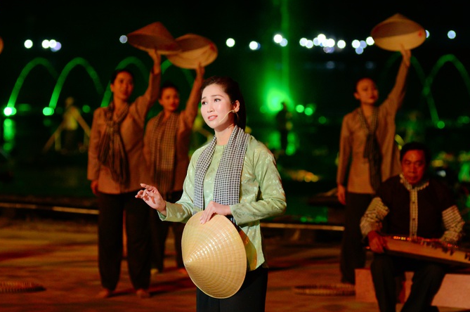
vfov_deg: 6.7
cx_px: 236
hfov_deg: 10.1
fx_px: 2667
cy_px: 162
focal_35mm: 205
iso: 2000
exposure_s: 1/125
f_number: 4
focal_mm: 125
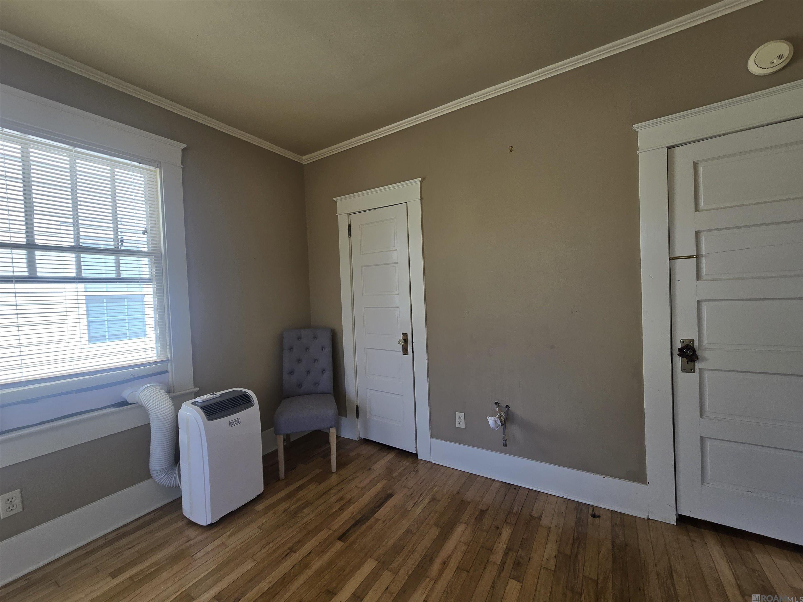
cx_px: 402
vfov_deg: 89.9
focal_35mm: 13
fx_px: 302
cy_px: 301
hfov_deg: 106.2
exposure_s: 1/165
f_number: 2.2
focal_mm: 2.2
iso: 50
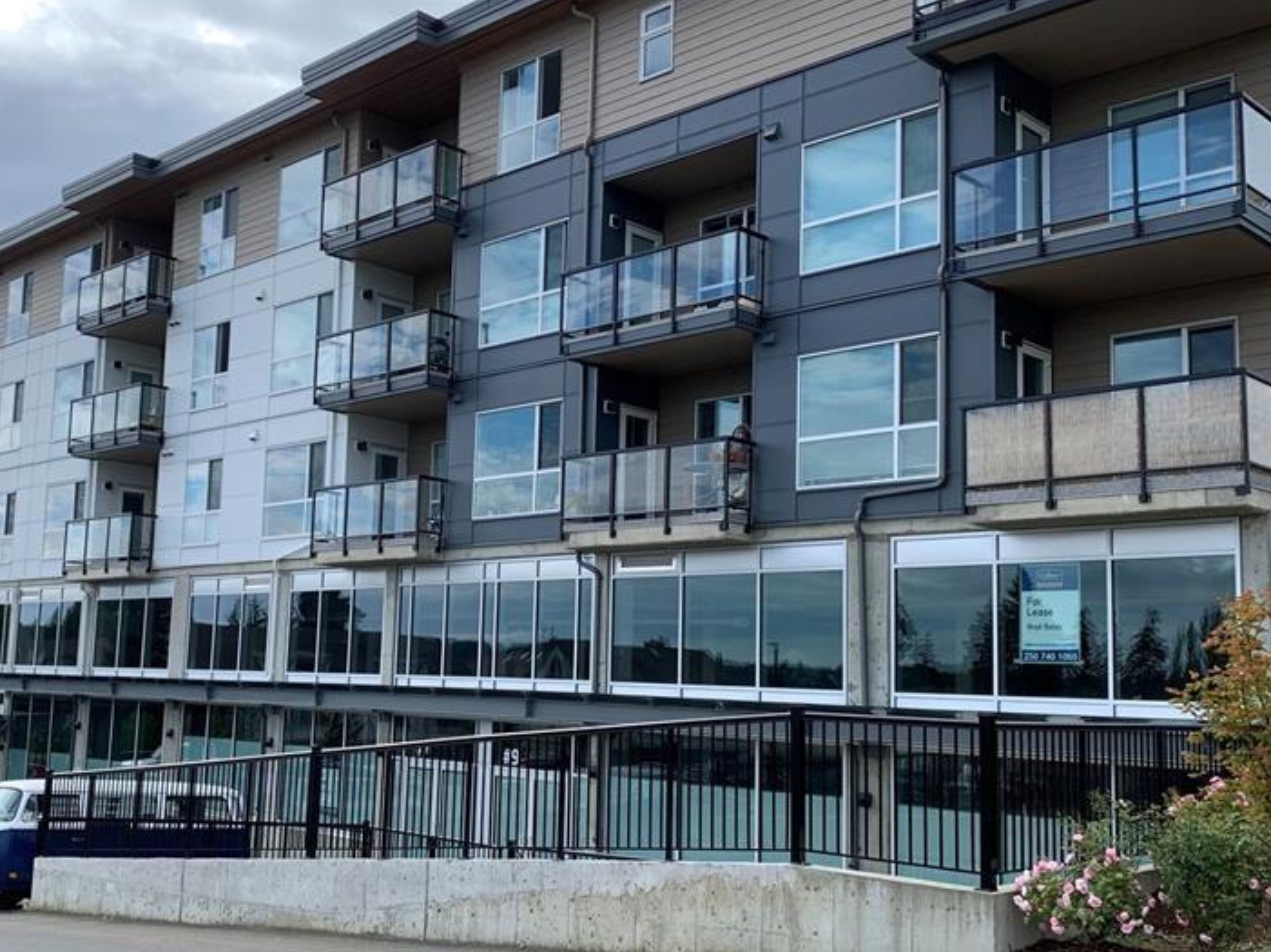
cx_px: 515
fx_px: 1395
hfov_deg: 48.7
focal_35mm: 38
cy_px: 517
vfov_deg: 37.7
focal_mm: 4.25
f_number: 1.8
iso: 25
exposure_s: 1/743
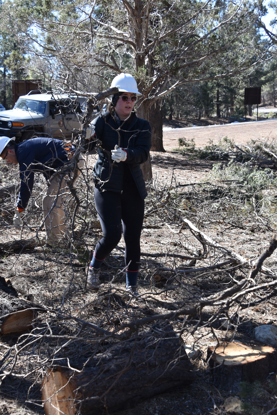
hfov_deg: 23.4
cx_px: 138
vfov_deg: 34.5
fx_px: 669
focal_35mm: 58
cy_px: 208
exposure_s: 1/250
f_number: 8
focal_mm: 58
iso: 400
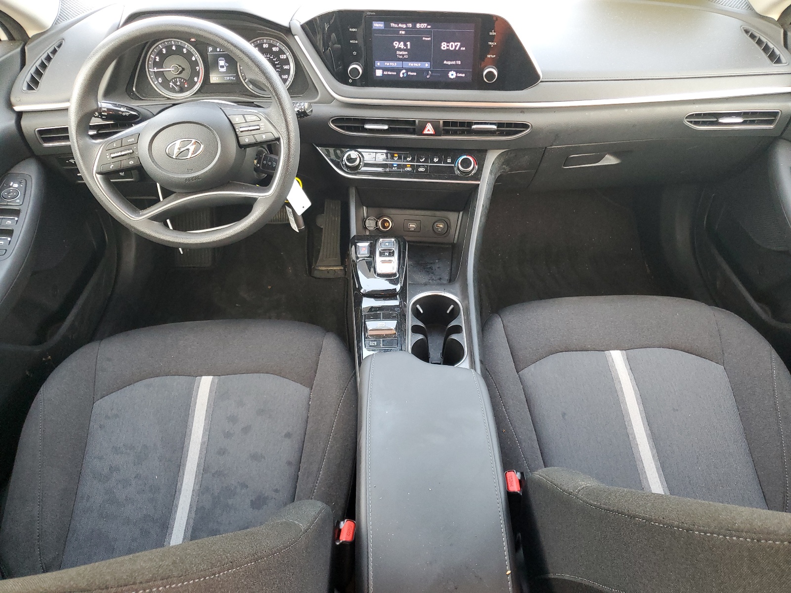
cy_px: 296
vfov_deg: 53.1
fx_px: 594
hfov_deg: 67.3
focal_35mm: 26
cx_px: 396
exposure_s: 1/60.2
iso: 158
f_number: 1.5
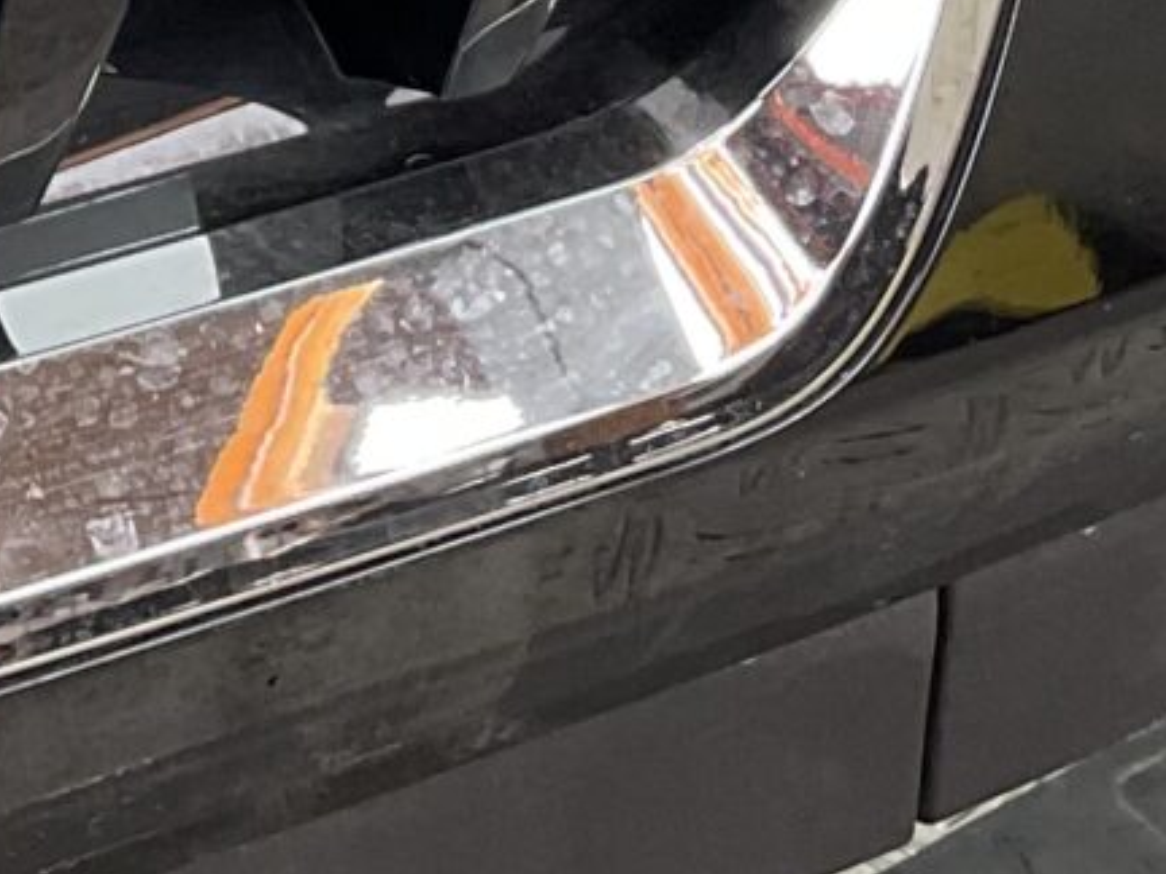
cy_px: -745
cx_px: -167
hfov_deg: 11.3
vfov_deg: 8.3
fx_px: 5794
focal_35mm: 172
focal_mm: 3
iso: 25
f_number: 1.8
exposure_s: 1/100
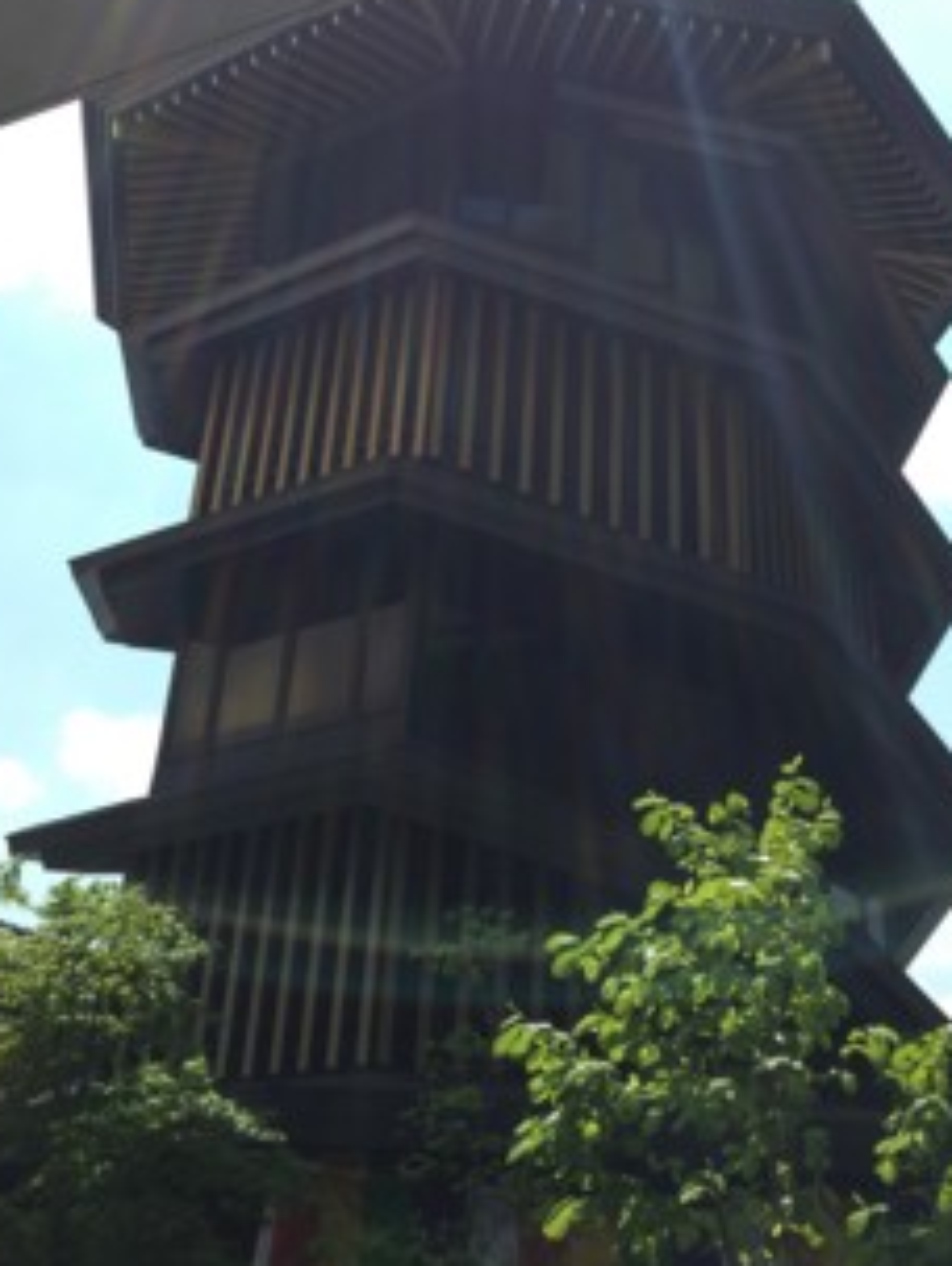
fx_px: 1573
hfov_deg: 33.5
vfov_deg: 42.7
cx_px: 576
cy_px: 343
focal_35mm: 43
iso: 32
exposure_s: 1/1276
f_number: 2.2
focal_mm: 4.15
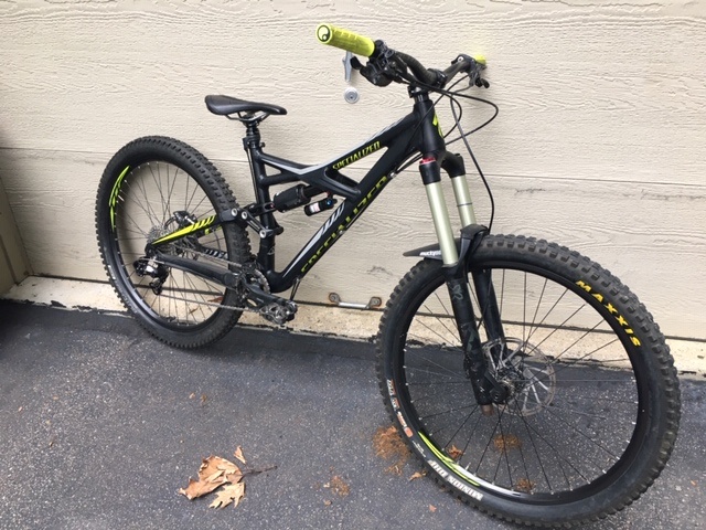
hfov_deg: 61.7
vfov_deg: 48.2
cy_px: 265
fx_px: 591
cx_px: 353
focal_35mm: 29
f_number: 2.2
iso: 32
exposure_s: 1/30
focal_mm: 4.15
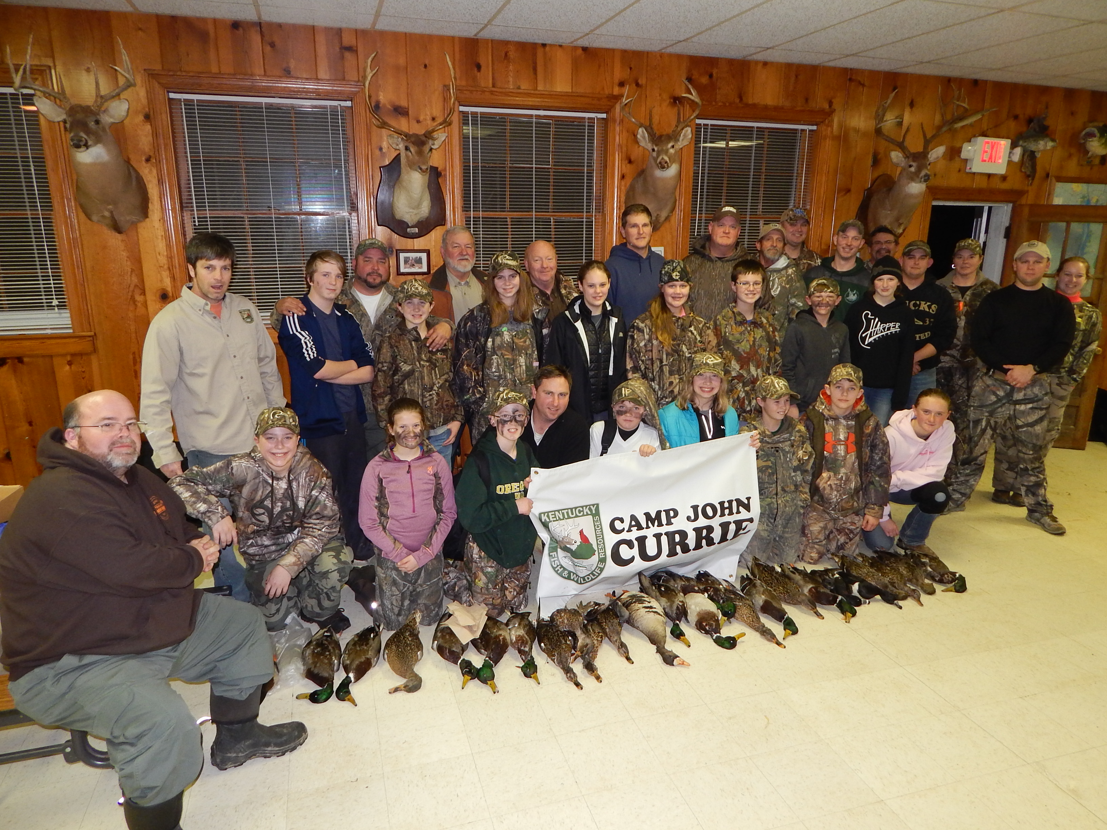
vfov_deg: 58.9
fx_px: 736
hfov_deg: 73.9
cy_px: 415
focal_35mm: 23
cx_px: 554
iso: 220
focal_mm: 4
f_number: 3
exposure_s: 1/30
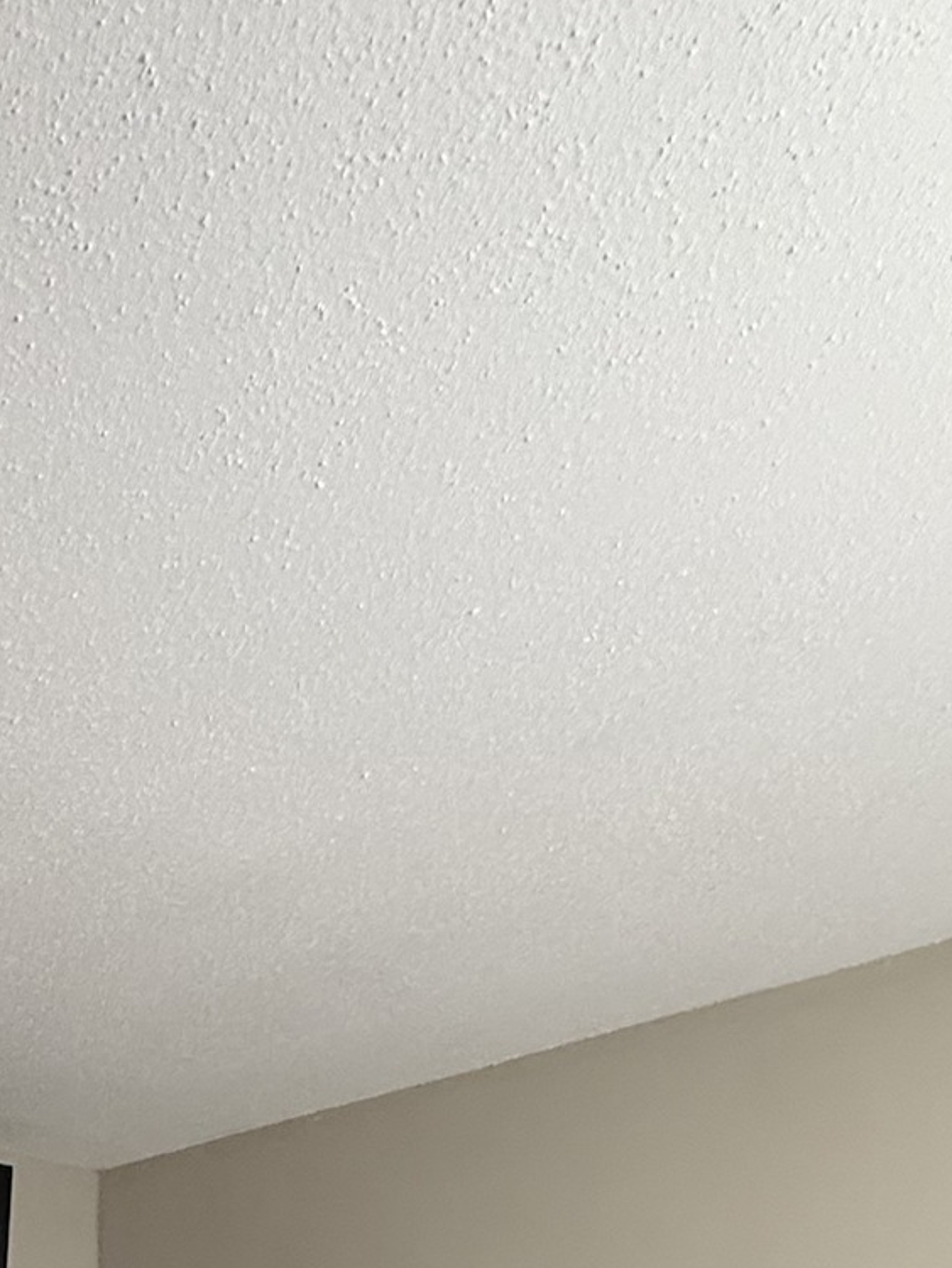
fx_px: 1576
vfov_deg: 31.6
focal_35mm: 43
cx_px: -30
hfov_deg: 30.8
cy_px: 1716
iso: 640
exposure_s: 1/60
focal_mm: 2.22
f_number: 2.2
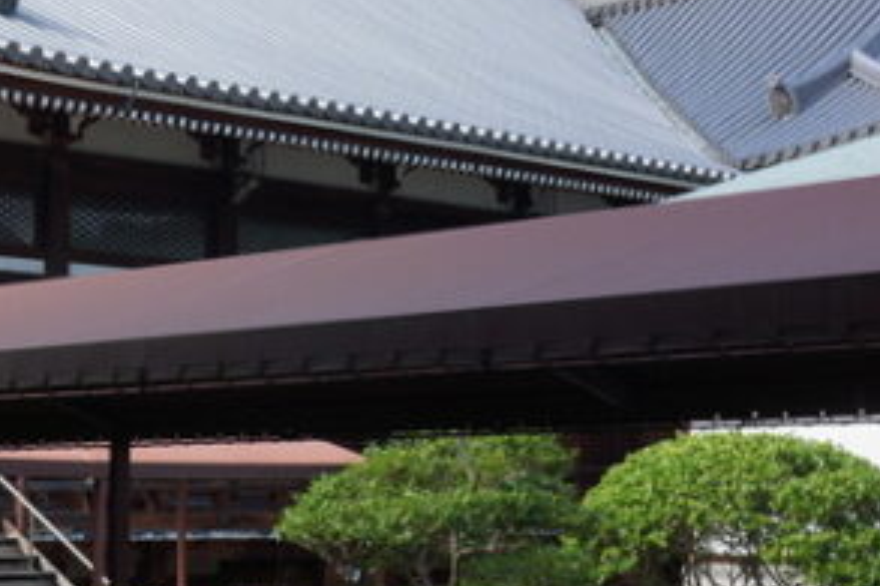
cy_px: 168
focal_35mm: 80
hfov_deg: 25.0
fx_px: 1954
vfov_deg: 17.0
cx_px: 204
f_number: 6.3
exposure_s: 1/125
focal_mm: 26
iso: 100
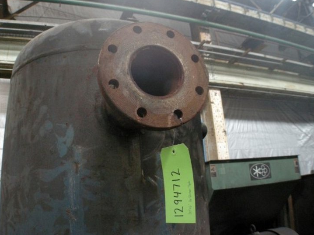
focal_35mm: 39
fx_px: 354
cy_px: 112
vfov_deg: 36.8
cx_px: 159
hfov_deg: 47.9
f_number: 2.7
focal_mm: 7.5
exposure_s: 1/25.2
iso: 400
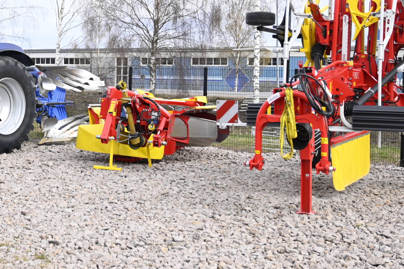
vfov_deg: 18.1
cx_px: 92
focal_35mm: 75
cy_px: 75
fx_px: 841
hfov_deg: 26.6
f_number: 4
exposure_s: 1/100
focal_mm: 33
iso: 200
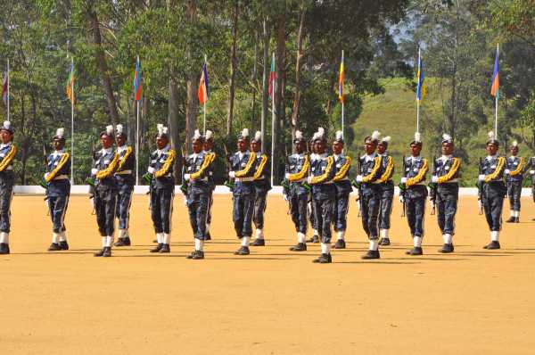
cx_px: 268
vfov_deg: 9.9
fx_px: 2048
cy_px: 178
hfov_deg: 14.9
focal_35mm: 138
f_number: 14
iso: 200
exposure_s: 1/160
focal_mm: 92
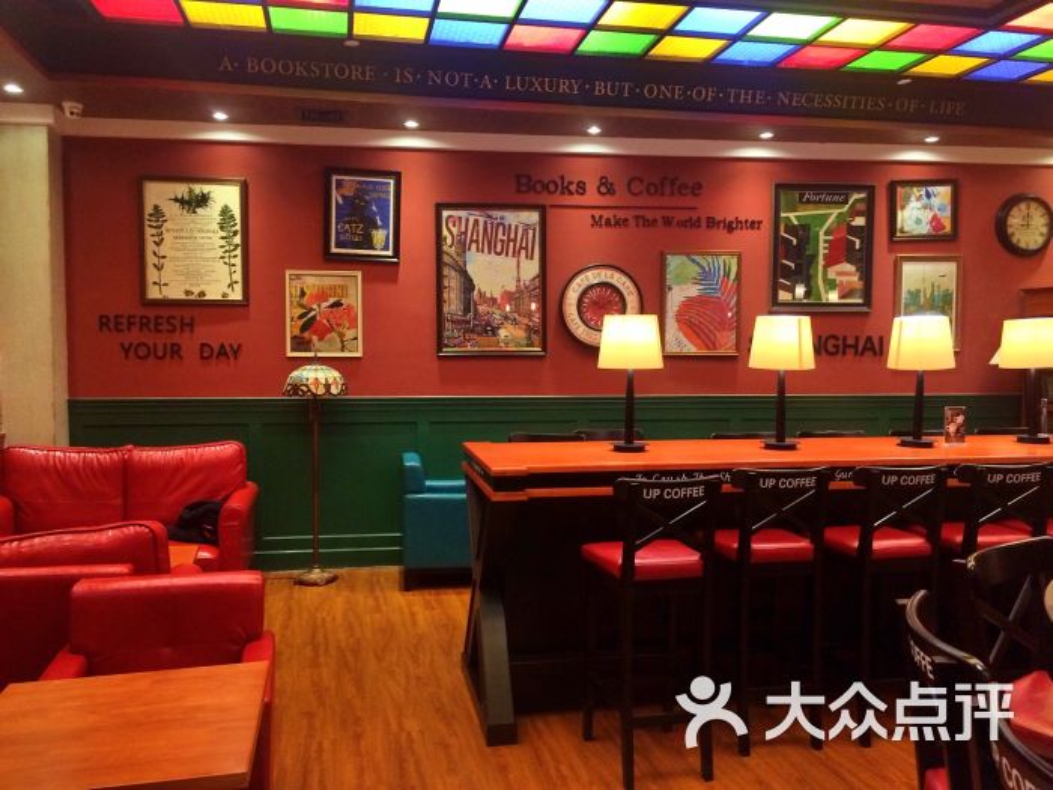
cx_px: 526
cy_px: 395
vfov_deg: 48.2
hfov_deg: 61.7
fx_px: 882
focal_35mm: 29
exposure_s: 1/33
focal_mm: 4.15
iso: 200
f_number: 2.2
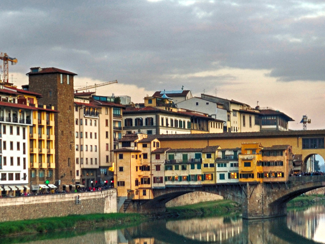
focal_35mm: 103
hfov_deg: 19.0
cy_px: 179
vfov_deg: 14.3
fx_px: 967
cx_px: 121
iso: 400
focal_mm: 28
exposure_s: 1/100
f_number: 5
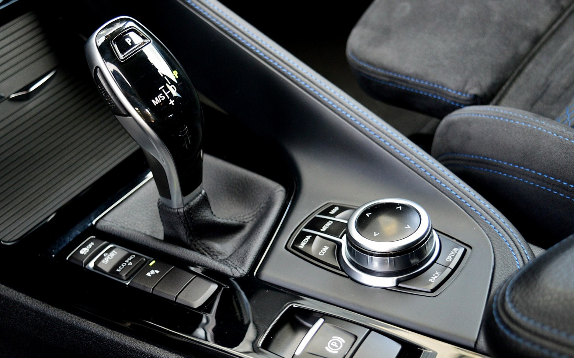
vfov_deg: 23.1
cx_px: 283
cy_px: 175
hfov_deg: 36.3
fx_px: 876
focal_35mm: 56
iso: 800
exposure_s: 1/50
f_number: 4.8
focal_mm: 36
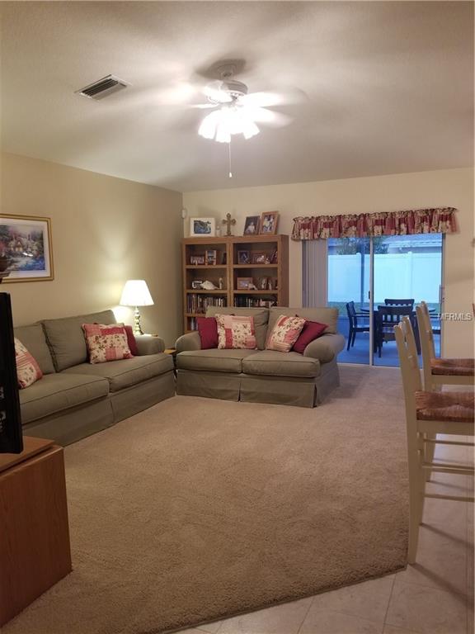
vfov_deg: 67.3
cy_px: 317
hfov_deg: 53.1
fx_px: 476
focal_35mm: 26
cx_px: 238
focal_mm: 4.25
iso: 200
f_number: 1.7
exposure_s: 1/30
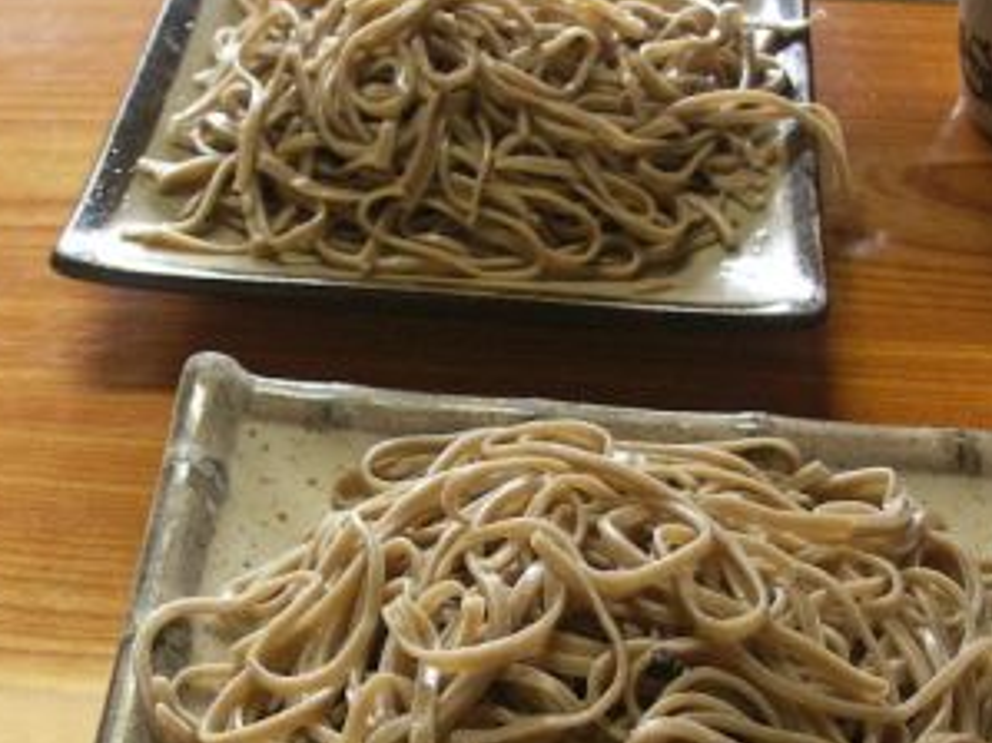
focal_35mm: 60
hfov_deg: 32.2
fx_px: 1719
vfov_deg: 24.2
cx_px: 428
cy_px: 544
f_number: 2.8
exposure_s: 1/30
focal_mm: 7.2
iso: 200
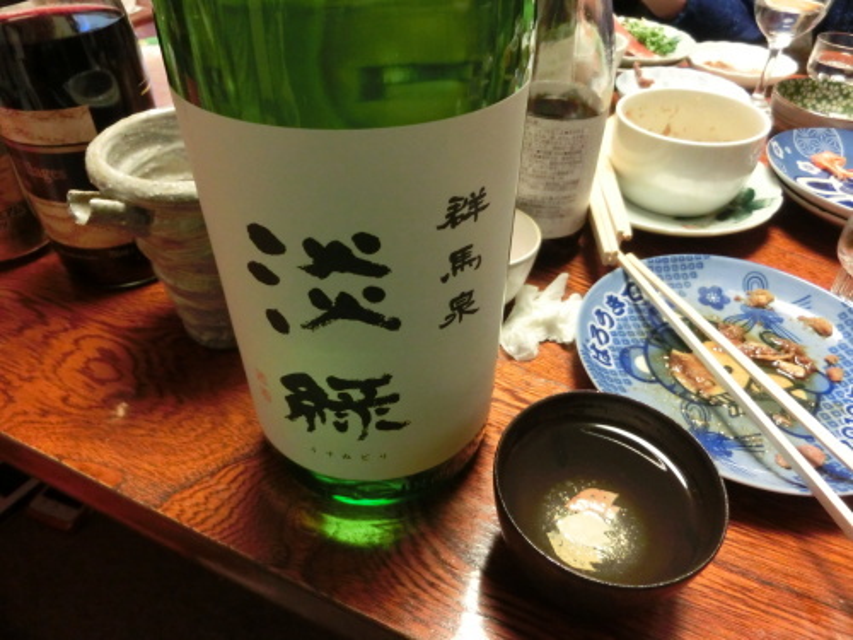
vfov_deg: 56.8
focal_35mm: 24
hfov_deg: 71.6
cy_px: 320
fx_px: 591
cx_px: 426
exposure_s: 1/50
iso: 800
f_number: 3
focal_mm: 4.24
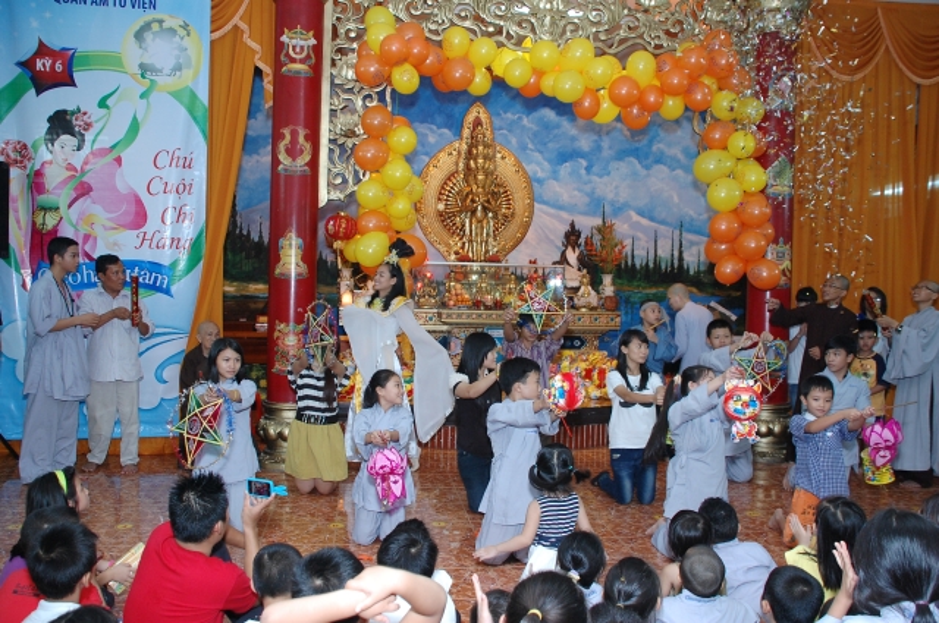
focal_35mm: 30
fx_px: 781
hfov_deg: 62.0
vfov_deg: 43.5
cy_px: 312
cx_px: 470
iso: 800
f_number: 3.8
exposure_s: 1/60
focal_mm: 20
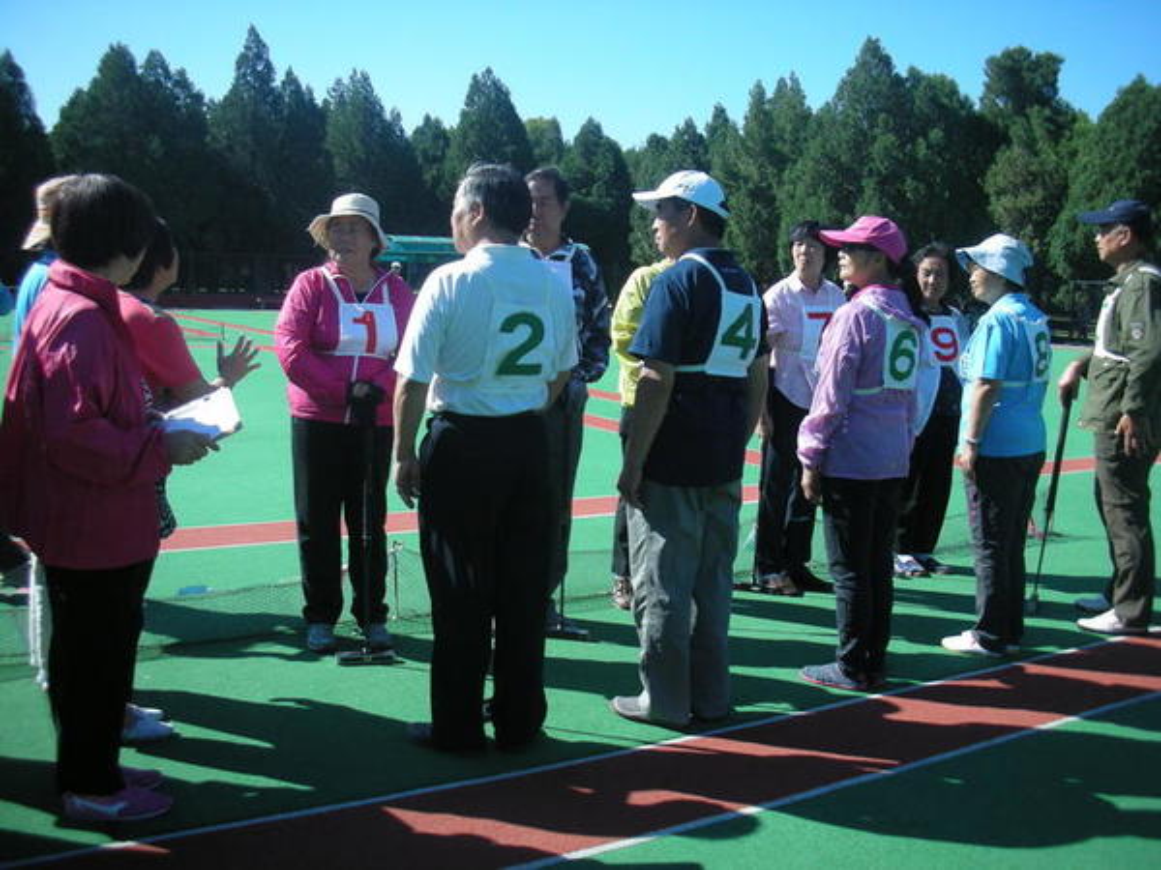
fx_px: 1174
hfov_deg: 52.6
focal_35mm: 35
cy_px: 435
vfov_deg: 40.7
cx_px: 580
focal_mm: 5.8
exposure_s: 1/125
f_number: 7.9
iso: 74
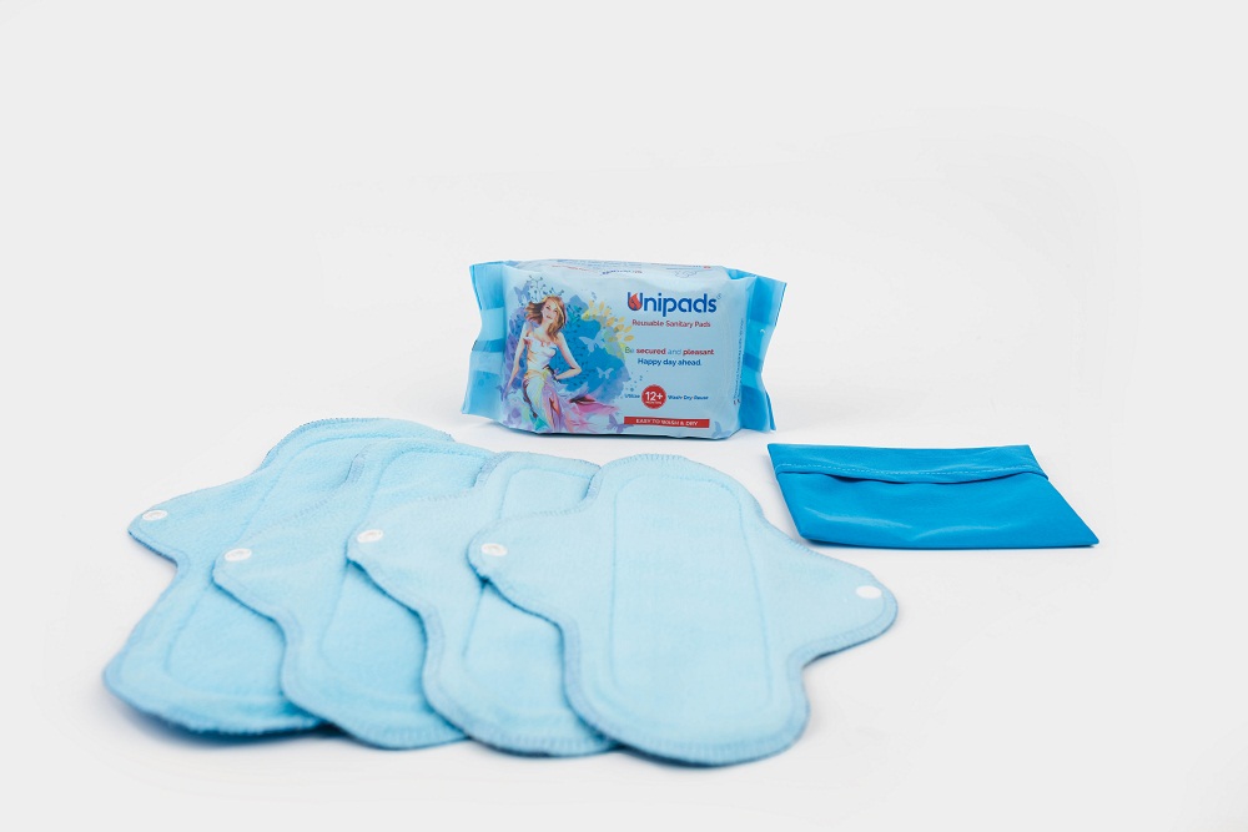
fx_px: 1213
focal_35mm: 35
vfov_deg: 37.9
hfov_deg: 54.4
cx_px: 624
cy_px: 416
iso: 100
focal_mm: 35
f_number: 5.6
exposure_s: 1/160
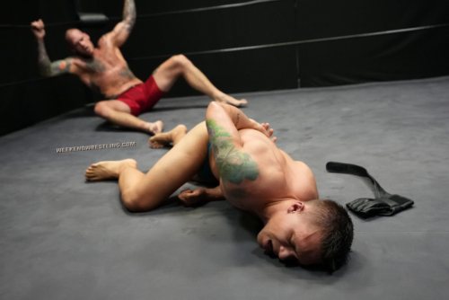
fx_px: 437
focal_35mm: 35
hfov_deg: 54.4
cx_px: 224
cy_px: 150
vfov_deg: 37.9
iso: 12800
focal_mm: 35
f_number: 3.5
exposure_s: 1/320
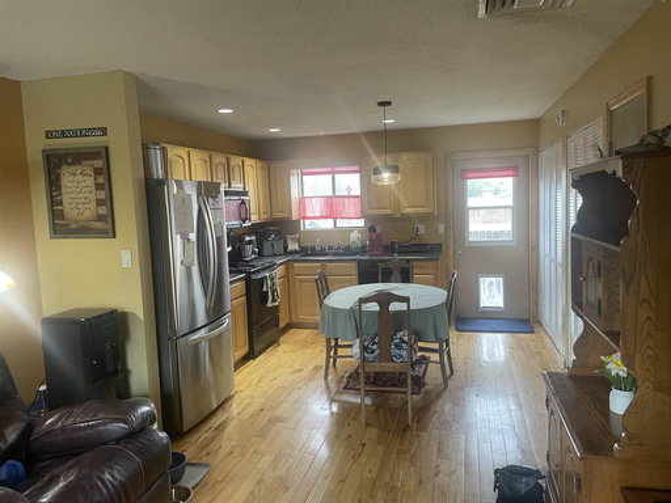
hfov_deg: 67.3
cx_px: 336
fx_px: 504
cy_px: 252
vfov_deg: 53.1
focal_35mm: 26
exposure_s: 1/60
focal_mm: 4.2
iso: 100
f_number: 1.6
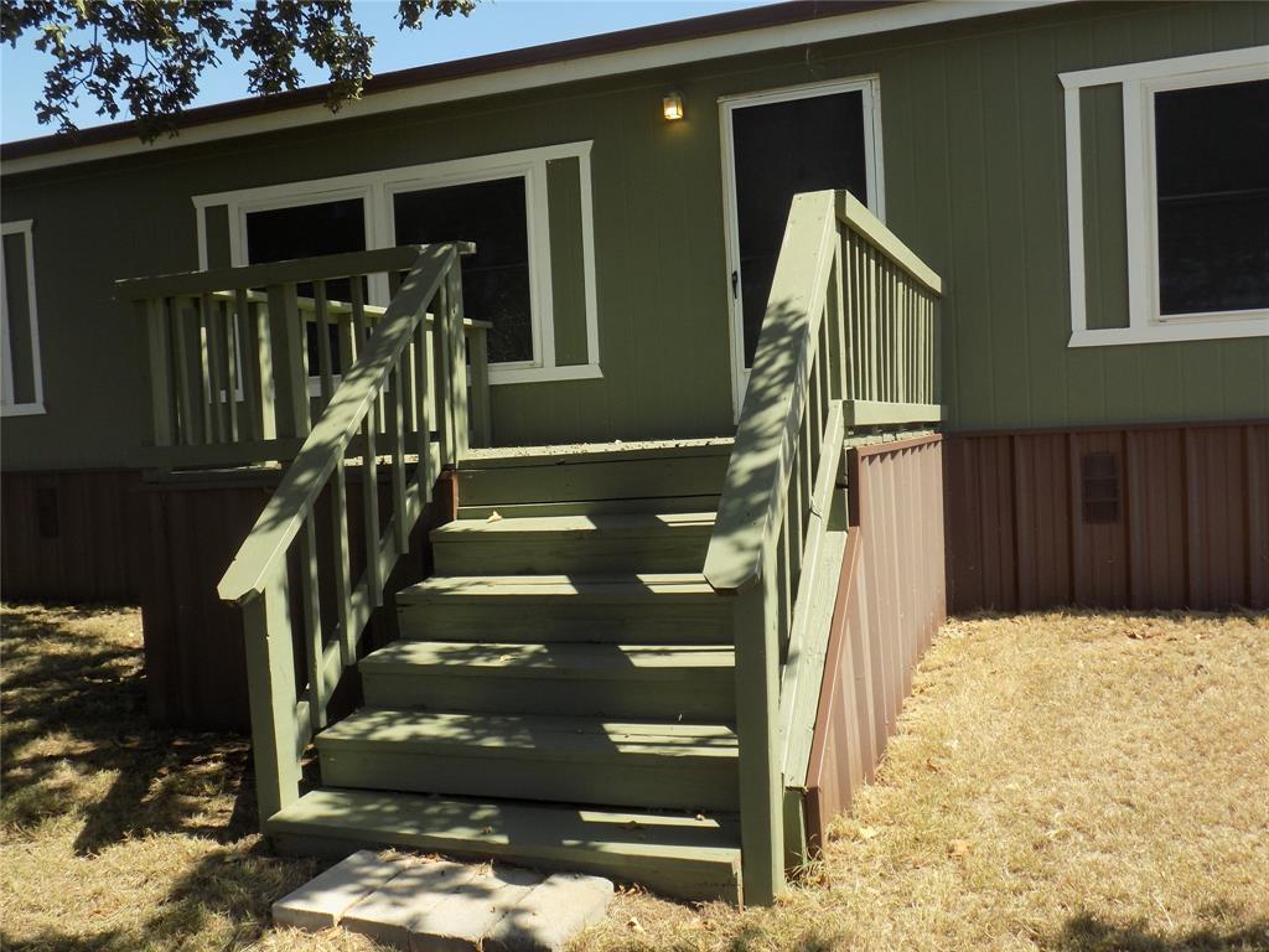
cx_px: 634
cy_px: 476
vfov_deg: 46.8
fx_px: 1100
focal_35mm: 30
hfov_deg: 60.0
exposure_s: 1/500
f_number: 3.3
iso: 80
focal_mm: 5.3
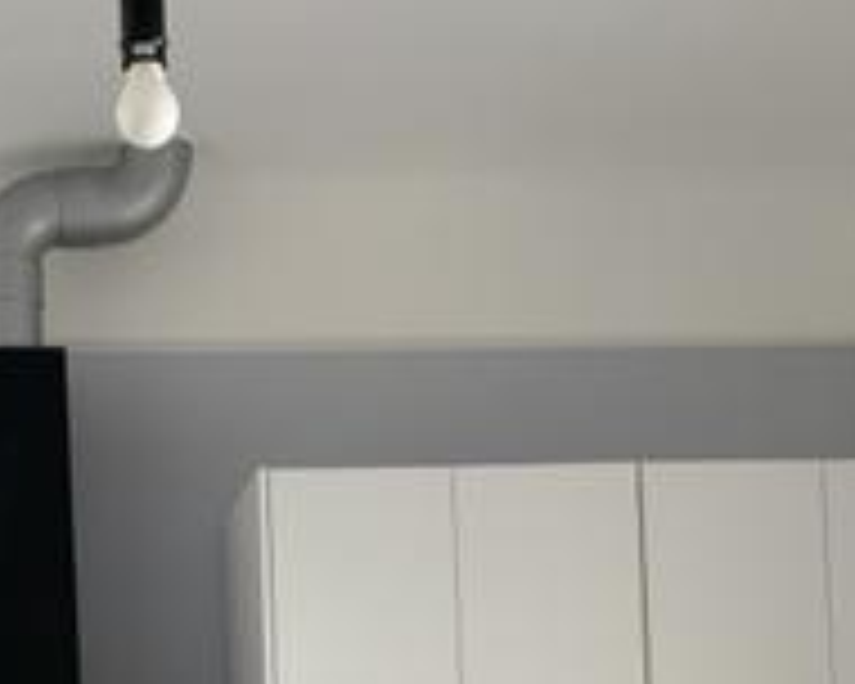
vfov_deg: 18.1
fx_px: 2024
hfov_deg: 23.4
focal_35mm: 80
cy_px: 855
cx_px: 144
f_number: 1.8
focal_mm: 4.25
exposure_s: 1/121
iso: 80
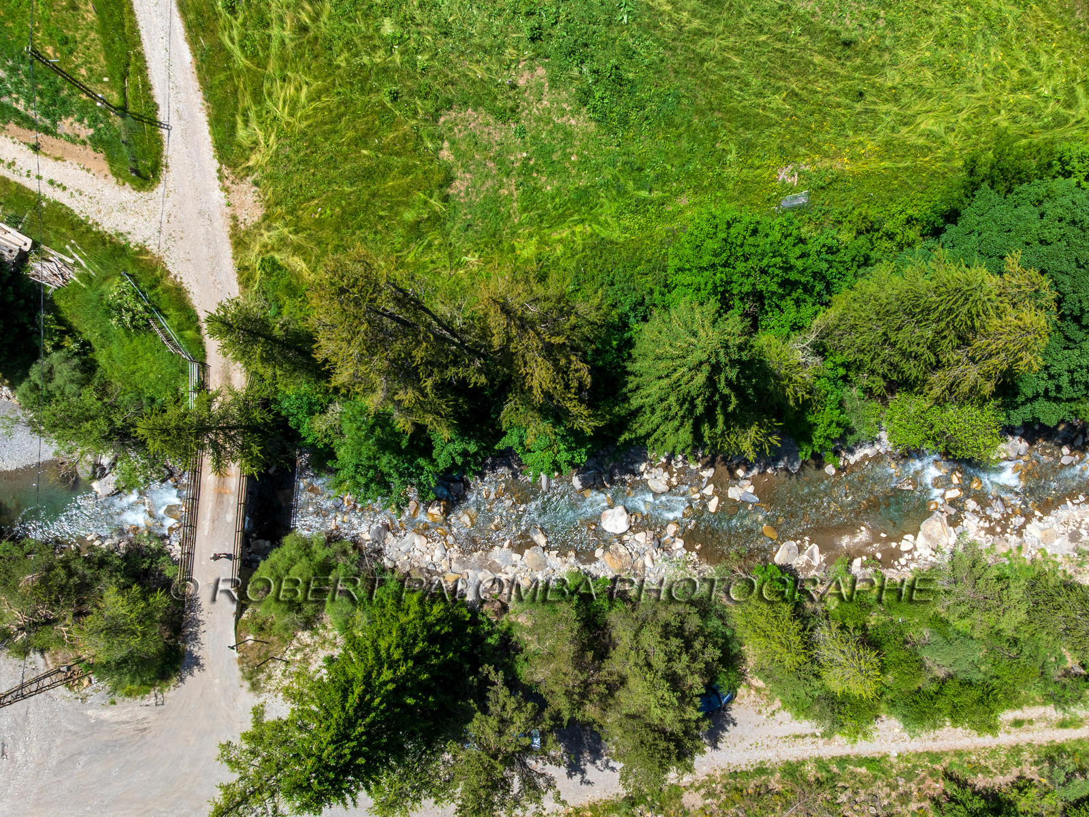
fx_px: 755
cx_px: 544
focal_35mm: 24
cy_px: 408
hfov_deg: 71.6
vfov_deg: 56.8
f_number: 11
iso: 100
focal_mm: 12.3
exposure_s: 1/120
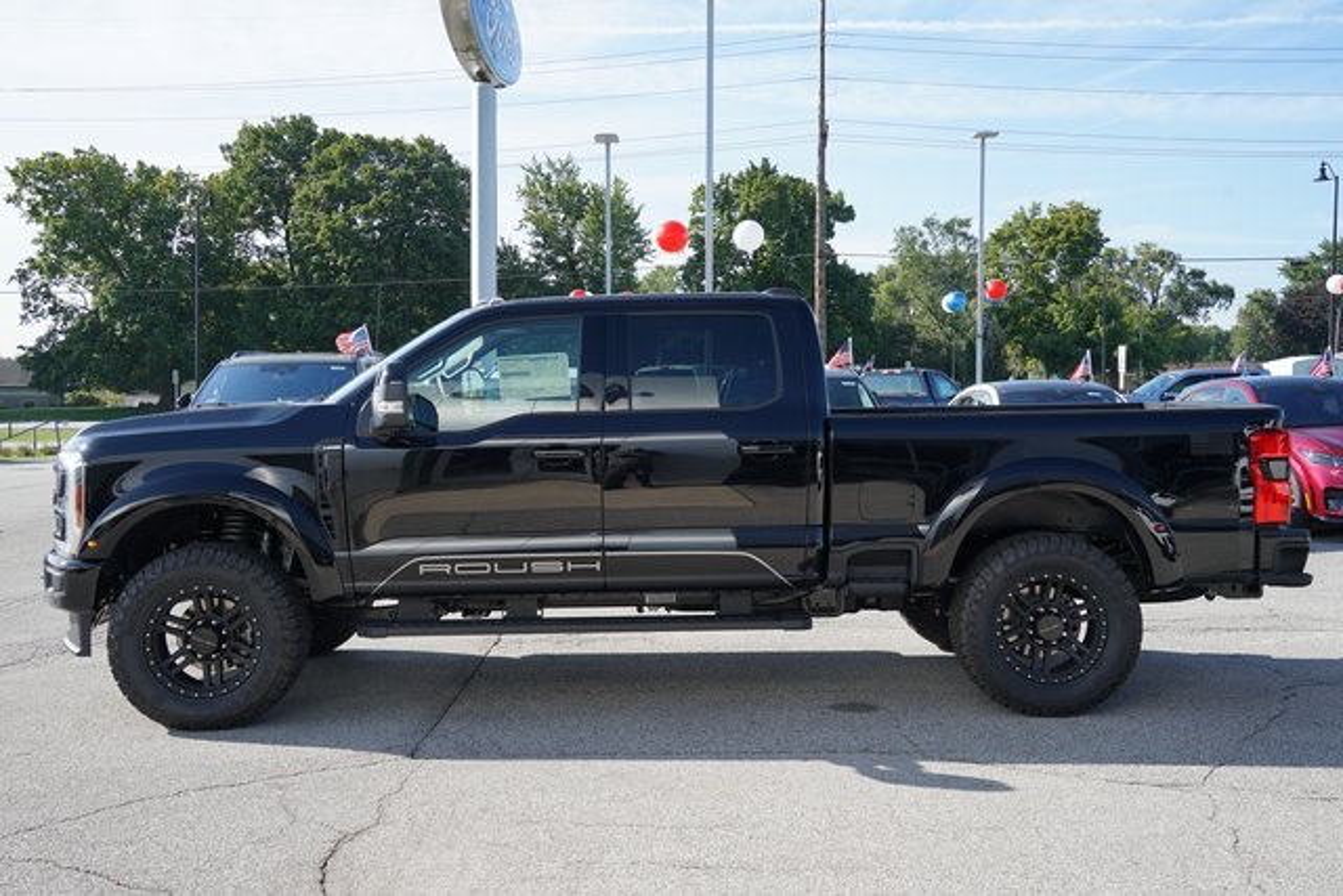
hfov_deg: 50.7
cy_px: 448
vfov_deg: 35.1
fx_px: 1418
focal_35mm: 38
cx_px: 672
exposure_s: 1/100
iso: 100
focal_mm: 38
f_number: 9
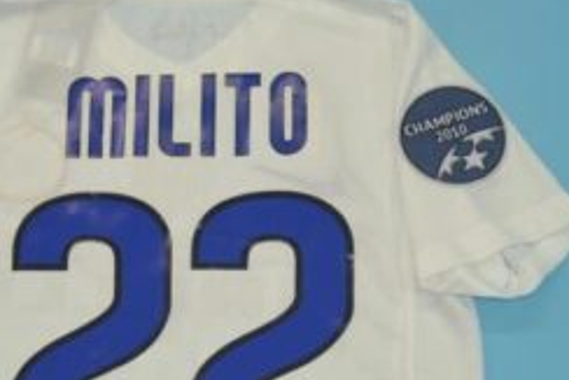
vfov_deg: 16.5
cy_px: 382
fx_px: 1281
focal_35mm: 81
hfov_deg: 24.9
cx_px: 177
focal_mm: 22
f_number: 7.1
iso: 200
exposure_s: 1/60
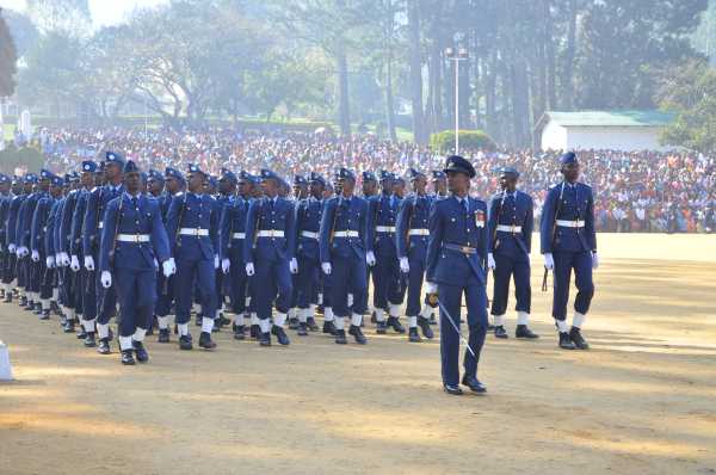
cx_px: 358
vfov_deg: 17.4
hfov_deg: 26.0
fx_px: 1549
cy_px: 238
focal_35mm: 78
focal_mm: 52
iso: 200
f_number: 8
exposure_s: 1/125
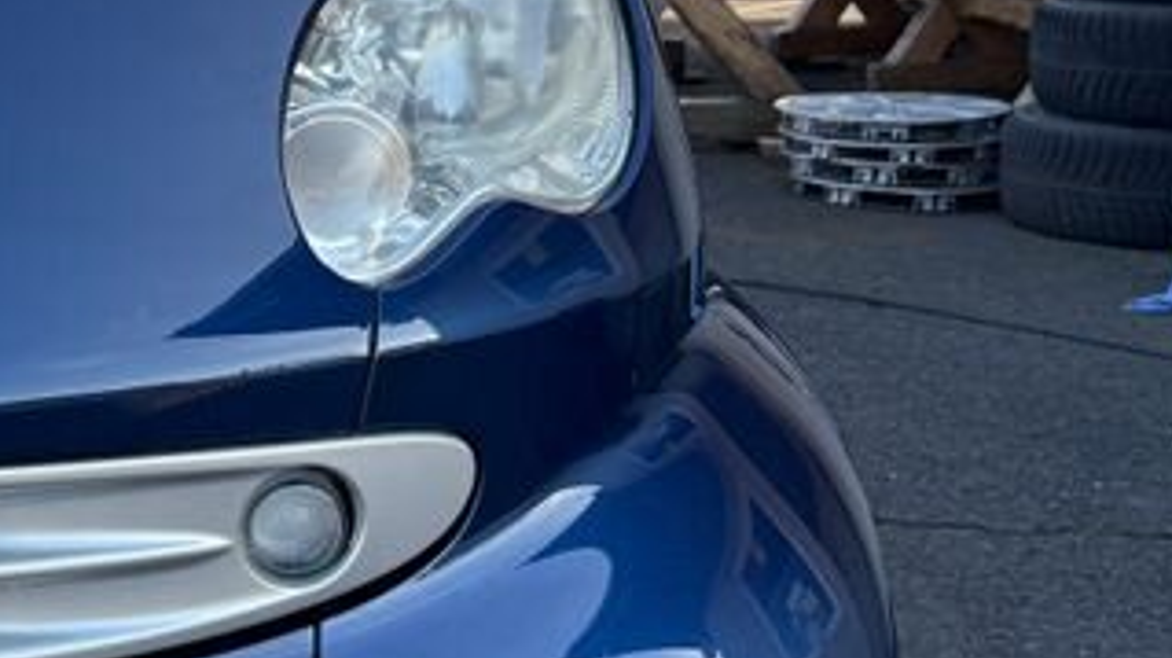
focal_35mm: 84
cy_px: 246
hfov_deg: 22.7
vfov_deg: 14.4
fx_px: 2609
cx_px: -338
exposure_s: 1/868
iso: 100
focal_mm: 6.76
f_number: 1.78
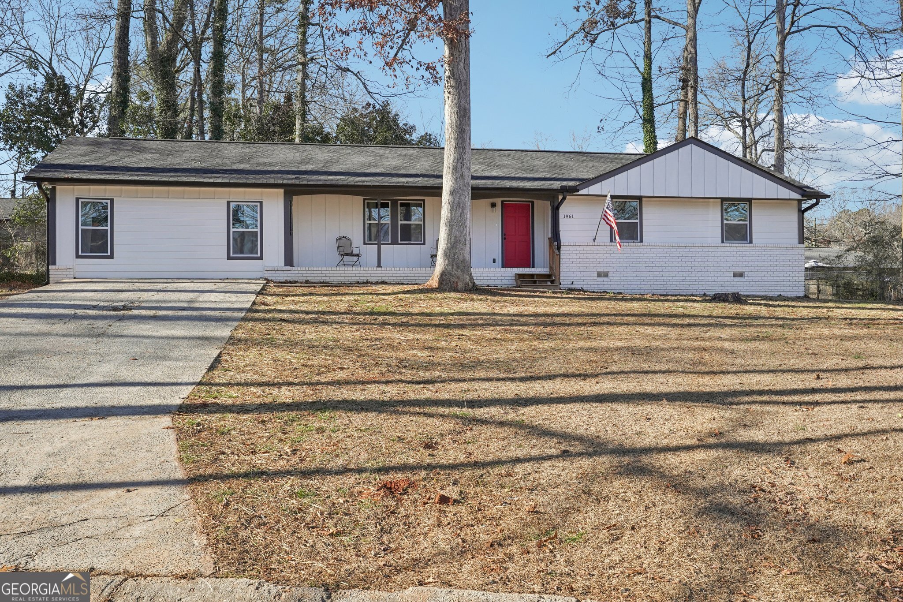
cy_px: 301
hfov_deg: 58.0
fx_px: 815
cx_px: 452
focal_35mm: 32
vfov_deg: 40.5
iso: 800
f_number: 8
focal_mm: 32.5
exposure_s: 1/1000
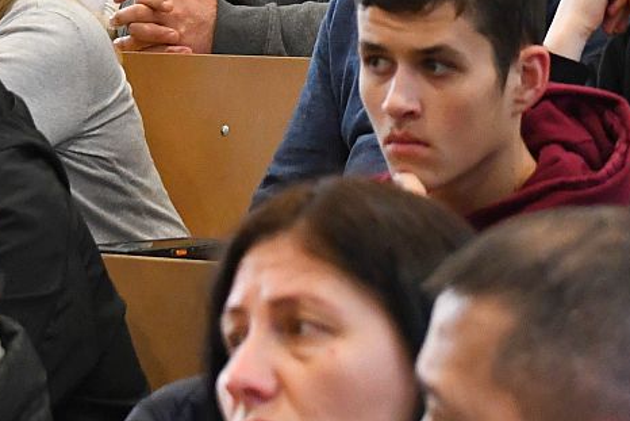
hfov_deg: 6.2
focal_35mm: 333
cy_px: -68
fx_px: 5829
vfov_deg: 4.1
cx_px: 499
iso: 5000
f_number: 4.8
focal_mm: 65
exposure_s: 1/250
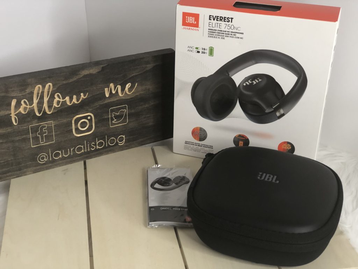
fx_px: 589
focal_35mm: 57
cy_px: 134
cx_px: 179
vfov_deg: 25.7
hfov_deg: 33.8
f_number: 2.8
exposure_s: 1/60
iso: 200
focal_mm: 6.6
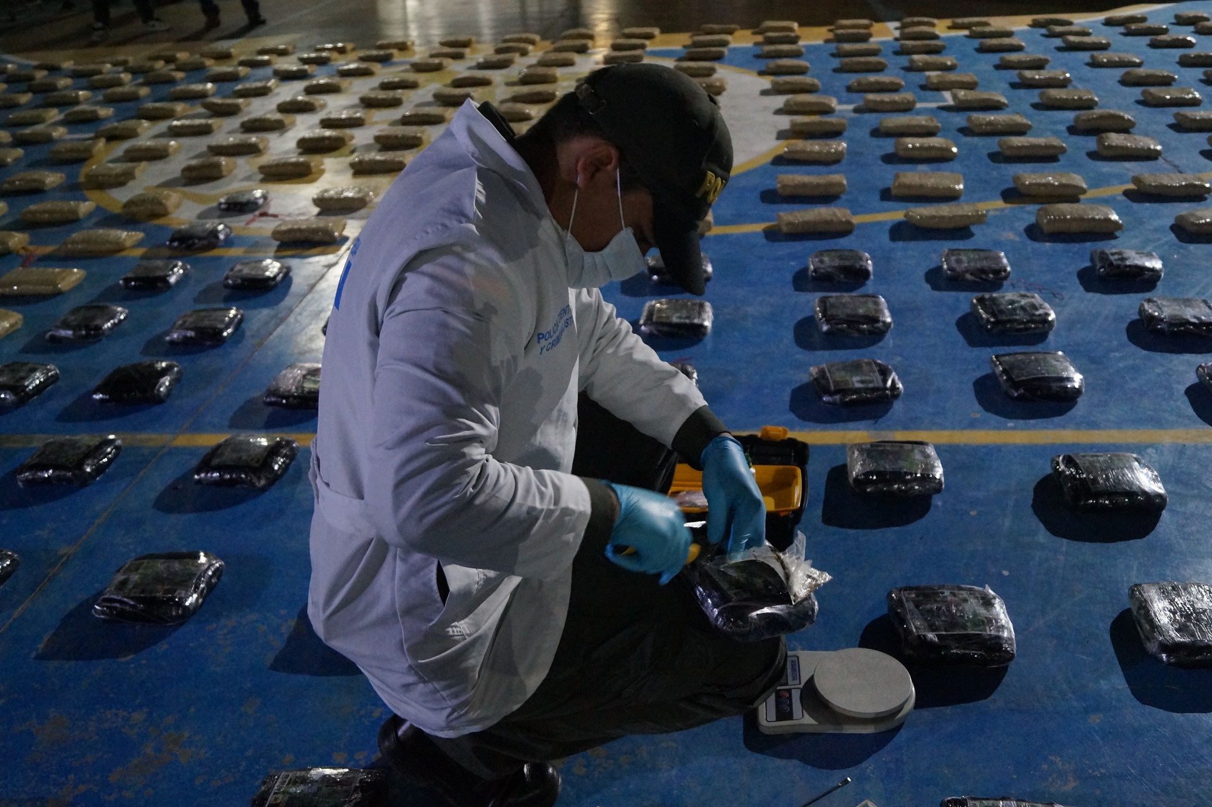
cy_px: 404
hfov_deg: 62.0
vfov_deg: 43.5
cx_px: 606
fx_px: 1009
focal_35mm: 30
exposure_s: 1/25
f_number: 4
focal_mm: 20
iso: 3200
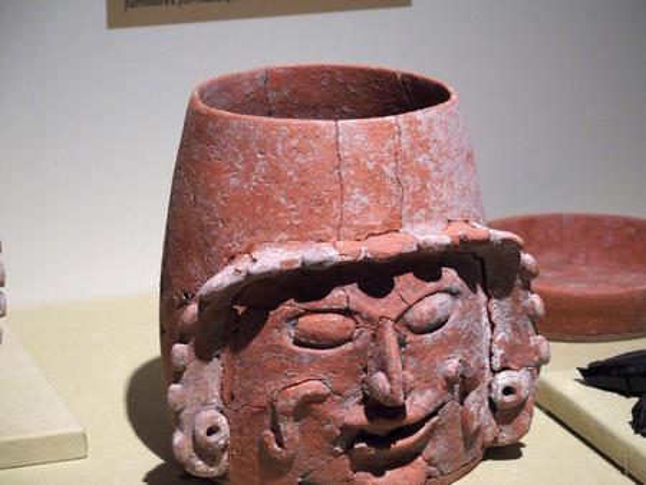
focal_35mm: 112
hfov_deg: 17.6
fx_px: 2091
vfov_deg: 13.2
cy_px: 242
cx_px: 323
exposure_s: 1/25
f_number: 2.8
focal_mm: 24
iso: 800
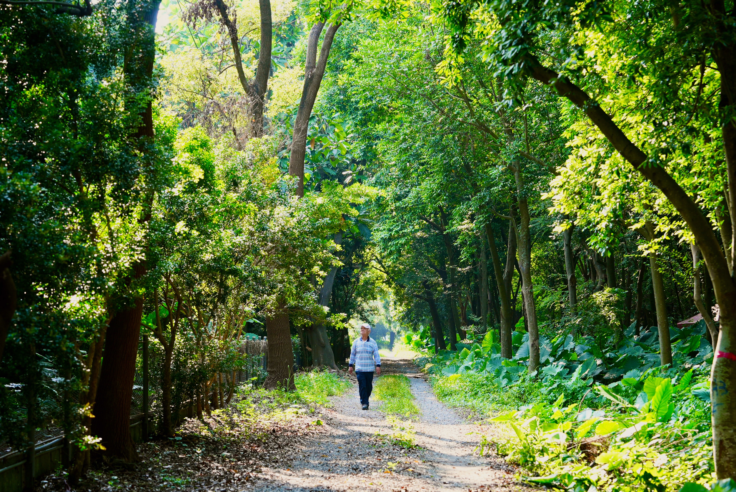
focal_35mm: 70
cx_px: 368
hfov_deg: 28.8
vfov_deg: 19.5
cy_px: 246
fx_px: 1432
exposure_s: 1/80
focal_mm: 70
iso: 160
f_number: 4
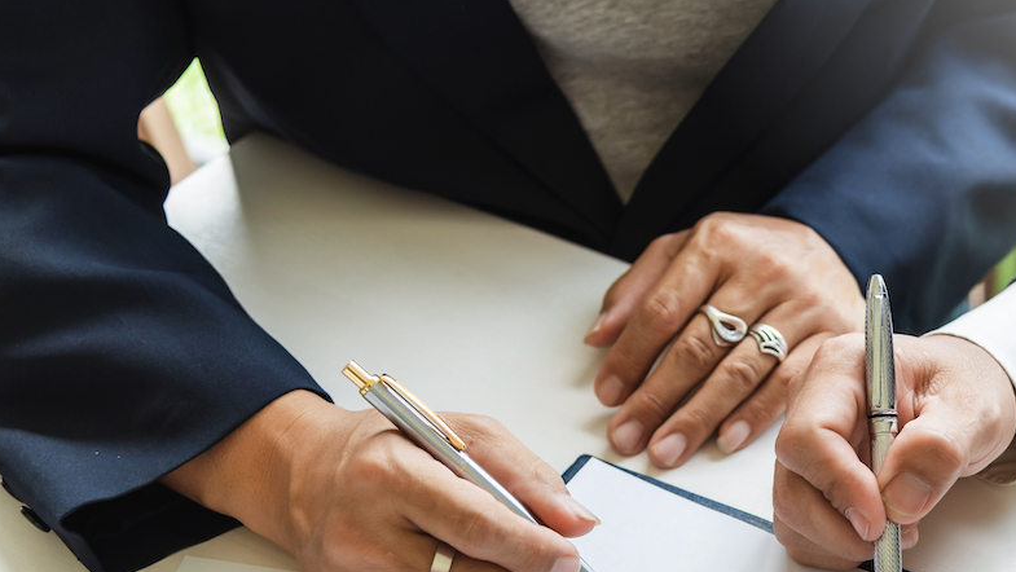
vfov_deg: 14.6
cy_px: 485
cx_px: 760
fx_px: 2210
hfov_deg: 25.6
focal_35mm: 82
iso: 200
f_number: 4
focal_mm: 48
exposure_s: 1/160
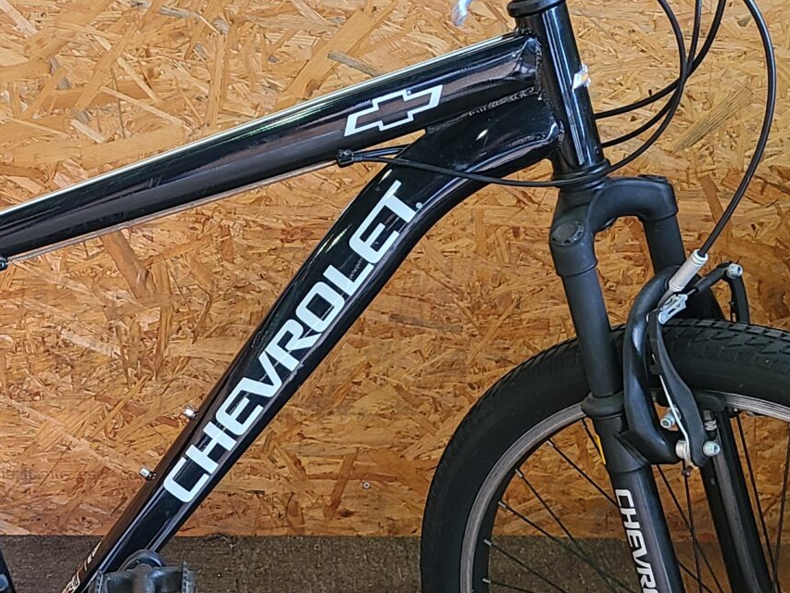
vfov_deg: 18.7
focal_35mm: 78
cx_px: 87
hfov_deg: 24.3
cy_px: 484
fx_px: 1780
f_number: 1.8
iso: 125
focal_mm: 5.4
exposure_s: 1/50
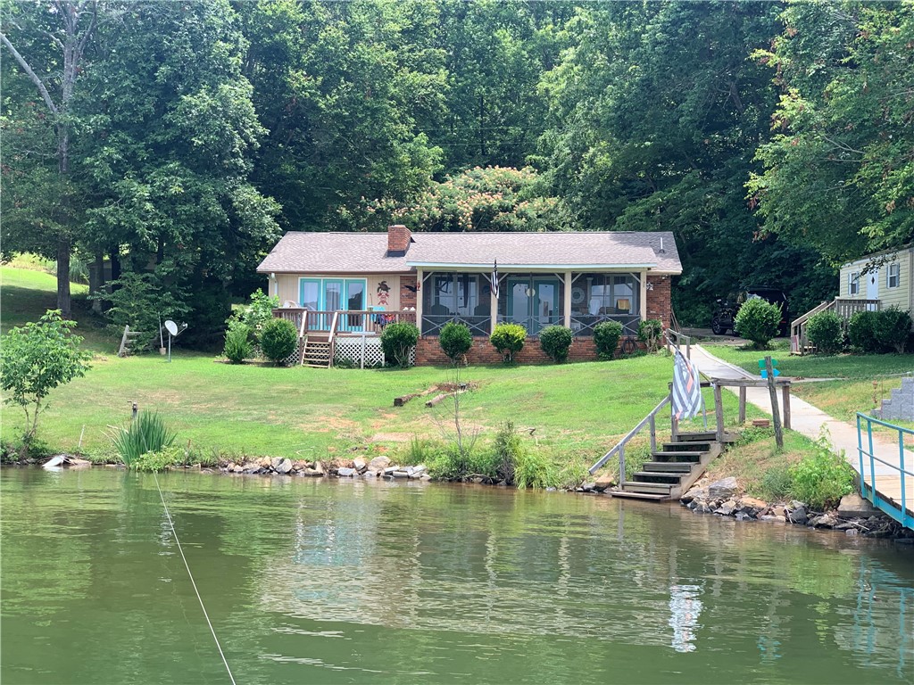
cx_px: 457
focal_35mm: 52
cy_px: 342
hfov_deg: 36.8
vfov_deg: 28.0
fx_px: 1373
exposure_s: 1/180
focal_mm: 6
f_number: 2.4
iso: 16
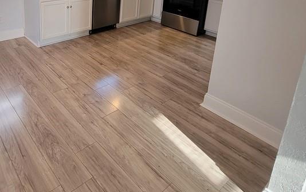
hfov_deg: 68.0
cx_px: 96
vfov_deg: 42.0
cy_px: 5
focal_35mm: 26
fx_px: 217
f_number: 2.2
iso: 200
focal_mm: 2.2
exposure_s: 1/60
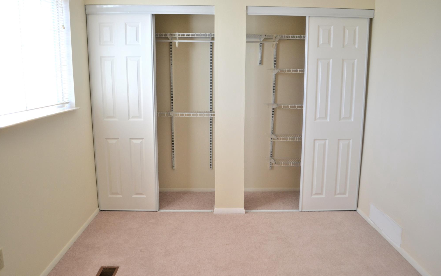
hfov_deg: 66.5
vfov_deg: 44.5
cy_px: 144
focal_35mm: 28
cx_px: 222
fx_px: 337
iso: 400
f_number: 4
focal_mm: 18
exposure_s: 1/60
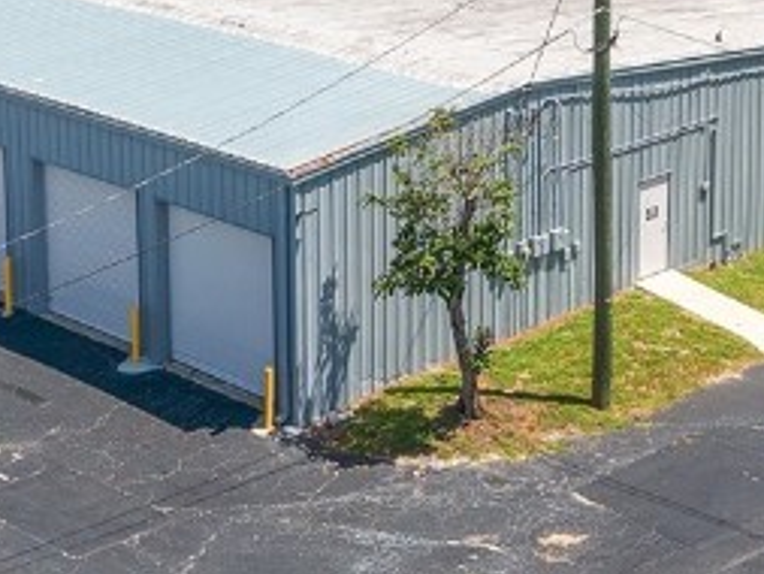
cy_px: -48
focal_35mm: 97
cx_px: 513
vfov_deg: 14.9
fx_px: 2142
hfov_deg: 20.2
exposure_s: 1/4000
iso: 220
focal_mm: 8.67
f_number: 1.8
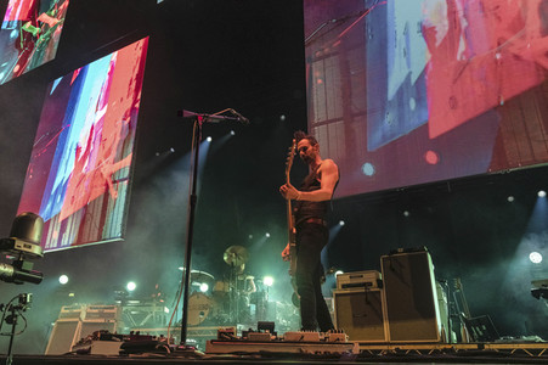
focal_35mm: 24
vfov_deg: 53.1
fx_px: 365
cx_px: 274
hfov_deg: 73.8
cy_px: 182
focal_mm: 24
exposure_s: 1/400
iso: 2000
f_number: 5.6
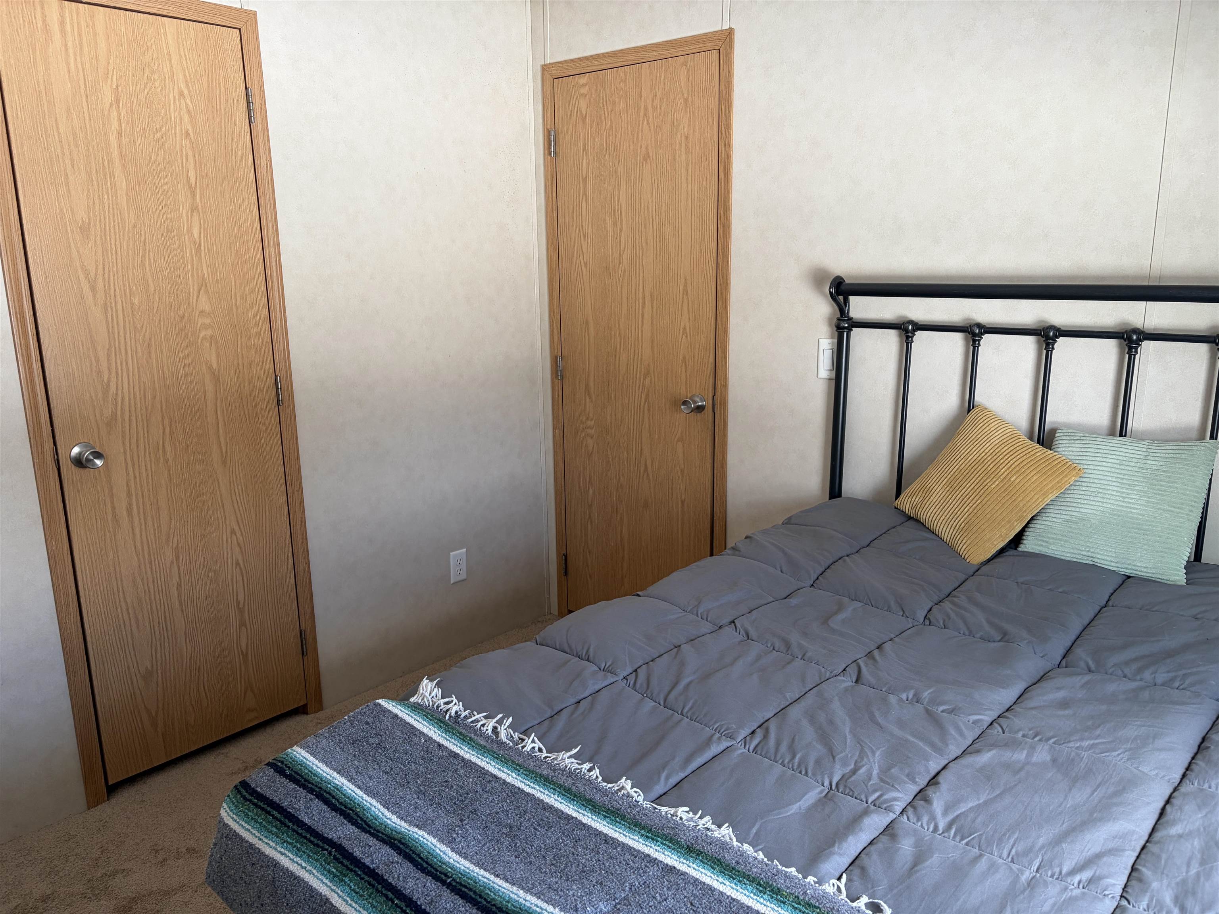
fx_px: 916
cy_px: 457
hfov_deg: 67.3
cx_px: 610
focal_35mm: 26
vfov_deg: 53.1
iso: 100
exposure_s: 1/122
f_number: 1.6
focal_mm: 5.96
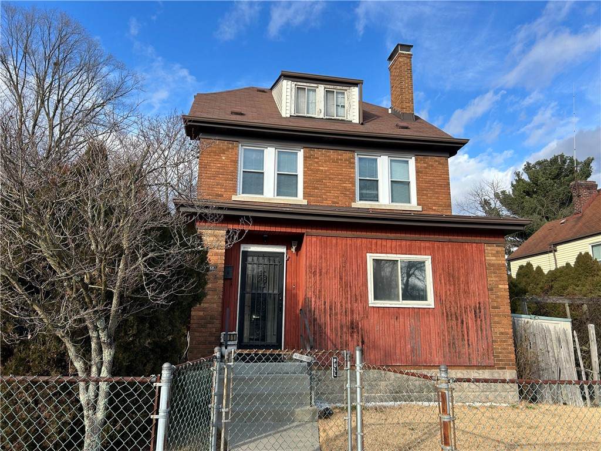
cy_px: 226
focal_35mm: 26
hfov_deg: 67.3
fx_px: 451
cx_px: 300
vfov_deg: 53.1
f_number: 1.5
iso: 50
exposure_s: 1/1597
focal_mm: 5.7
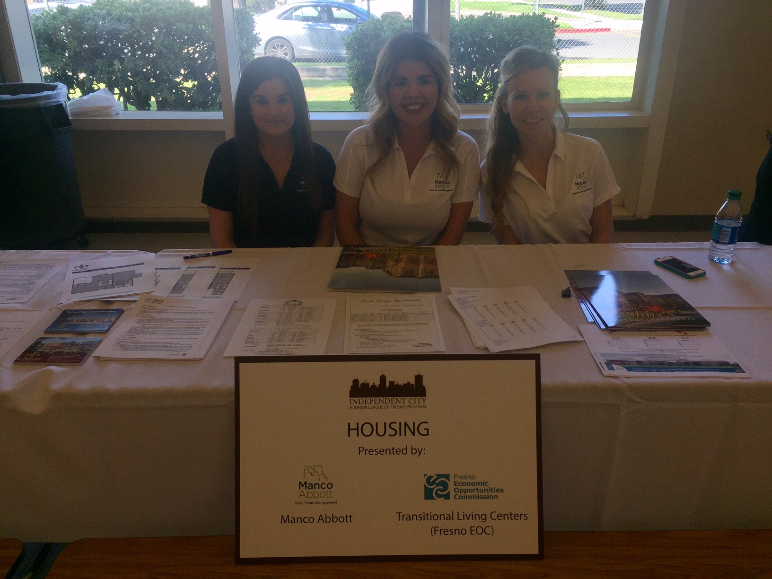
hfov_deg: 61.7
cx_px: 386
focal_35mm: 29
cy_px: 290
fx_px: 647
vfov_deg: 48.2
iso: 32
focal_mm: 4.15
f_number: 2.2
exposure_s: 1/366
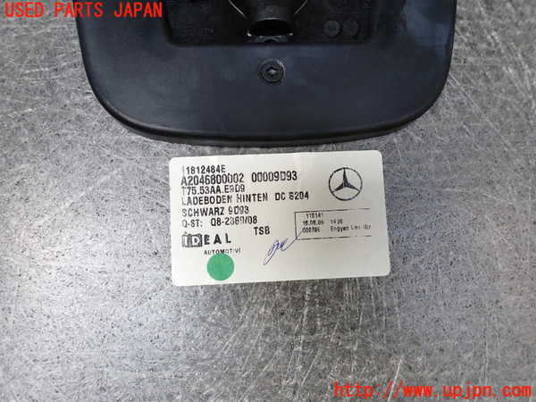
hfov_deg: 69.4
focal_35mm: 25
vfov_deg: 54.9
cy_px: 201
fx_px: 387
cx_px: 268
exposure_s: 1/200
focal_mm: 4.5
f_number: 2.8
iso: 100
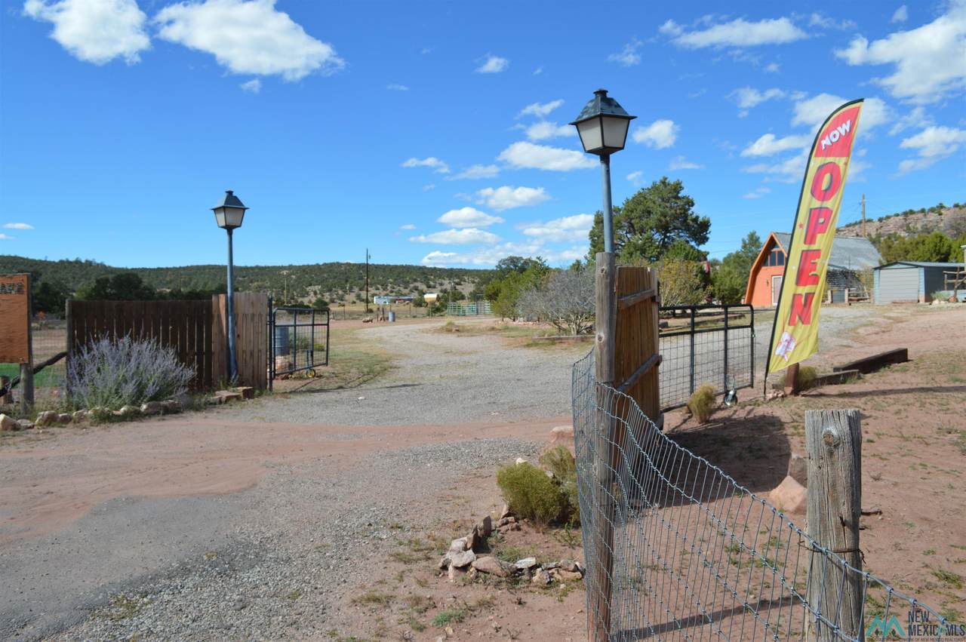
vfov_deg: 47.8
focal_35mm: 27
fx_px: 724
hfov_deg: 67.4
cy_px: 321
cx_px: 483
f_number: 8
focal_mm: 18
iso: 100
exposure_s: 1/250
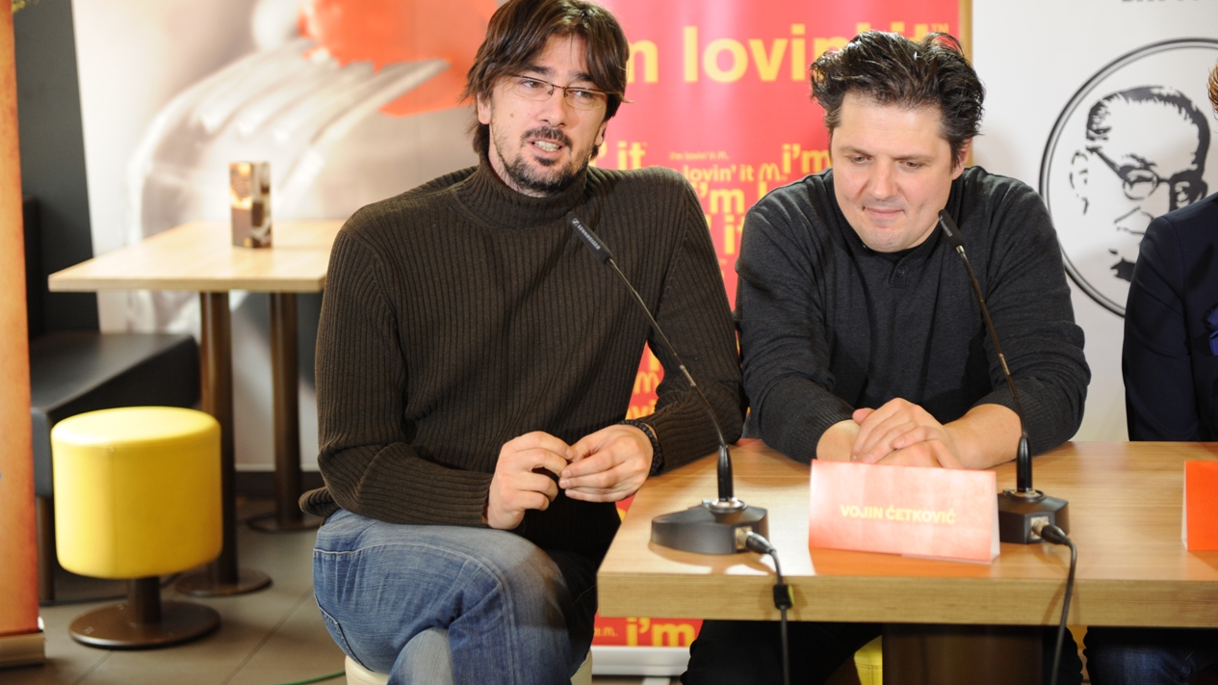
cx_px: 605
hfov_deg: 28.6
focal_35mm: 74
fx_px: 2389
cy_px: 277
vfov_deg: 16.3
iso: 1250
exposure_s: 1/200
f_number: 2.8
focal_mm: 70
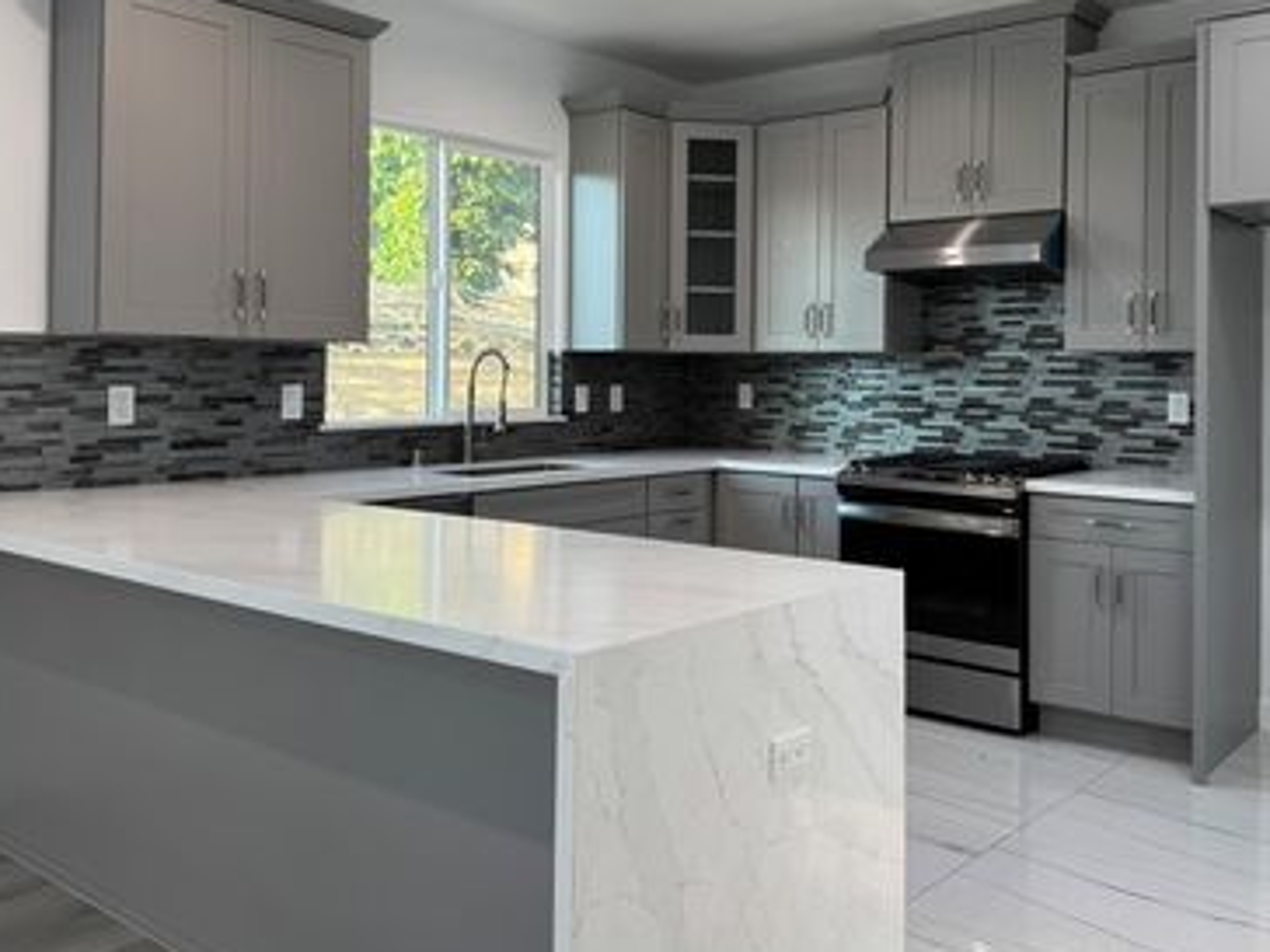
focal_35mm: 33
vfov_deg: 42.7
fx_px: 1211
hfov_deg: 55.2
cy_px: 364
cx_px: 719
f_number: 1.78
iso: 80
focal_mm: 6.76
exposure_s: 1/120
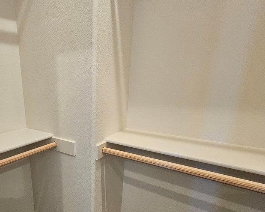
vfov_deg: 64.4
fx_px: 165
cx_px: 68
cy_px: 135
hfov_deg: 72.6
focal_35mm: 21
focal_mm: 2.2
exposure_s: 1/60
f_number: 2.2
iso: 200
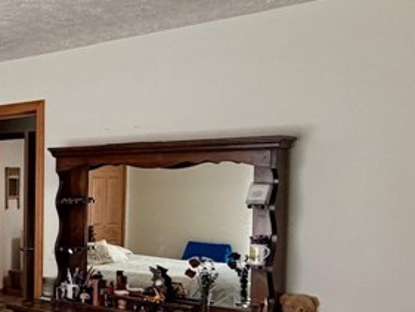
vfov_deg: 28.4
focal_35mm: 51
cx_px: -185
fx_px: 612
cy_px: 207
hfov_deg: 27.6
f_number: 2.2
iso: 320
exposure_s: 1/60
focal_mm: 2.22
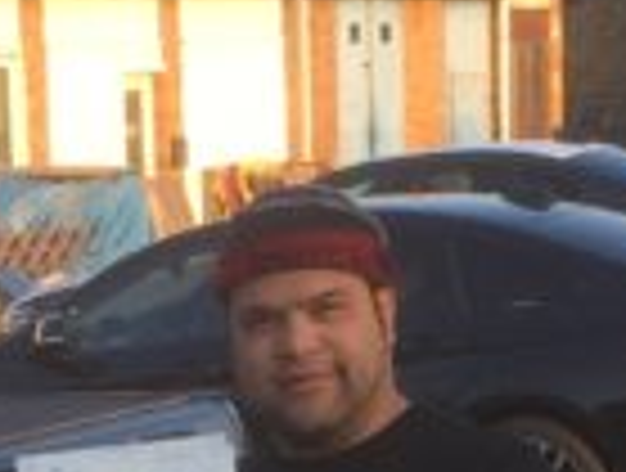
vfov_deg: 6.7
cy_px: 1079
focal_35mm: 213
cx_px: 189
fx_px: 3862
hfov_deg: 9.3
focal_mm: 4.15
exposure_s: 1/282
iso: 32
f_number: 2.2
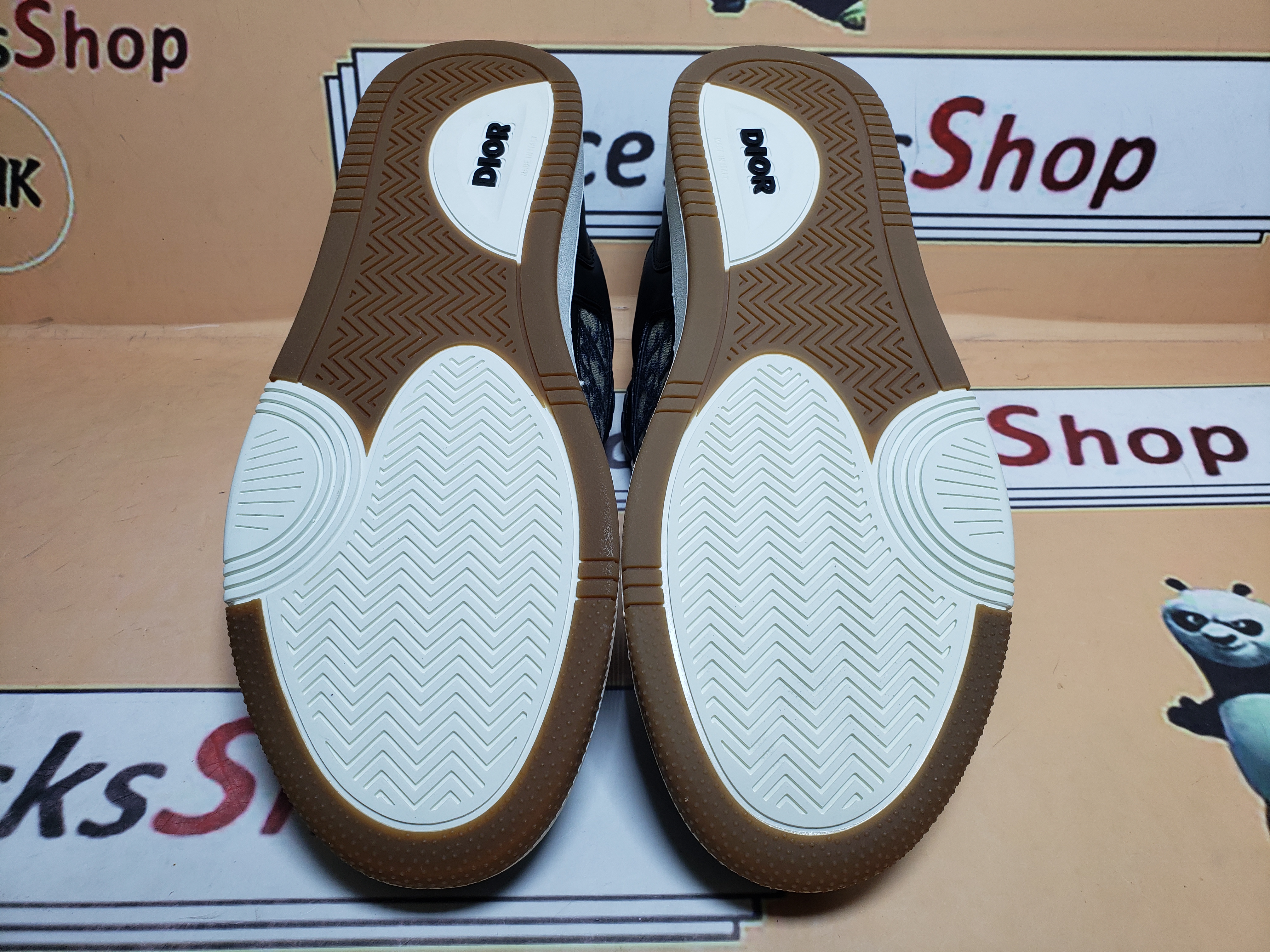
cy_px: 476
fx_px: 954
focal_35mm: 26
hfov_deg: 67.3
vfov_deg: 53.1
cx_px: 635
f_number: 2.4
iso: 50
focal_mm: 4.3
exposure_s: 1/333
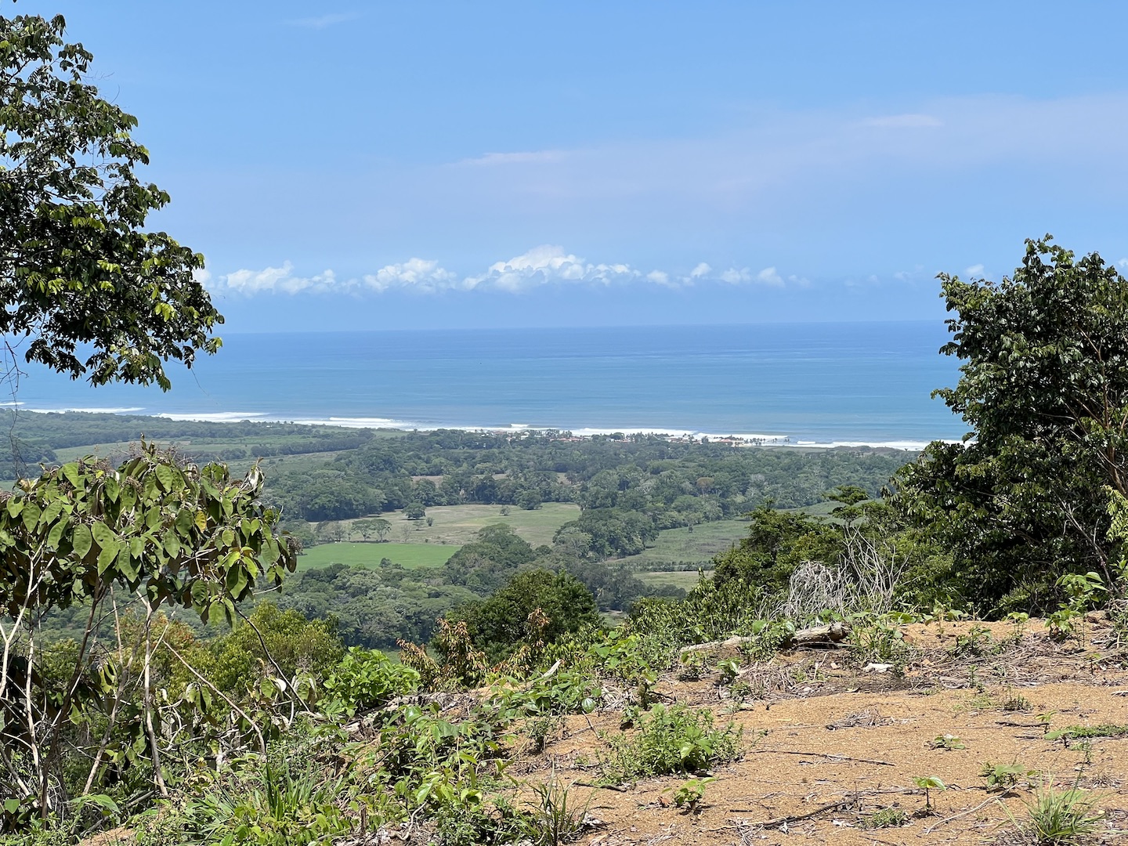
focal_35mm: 77
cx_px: 564
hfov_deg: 25.3
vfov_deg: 19.1
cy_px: 423
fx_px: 2509
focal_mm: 9
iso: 32
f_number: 2.8
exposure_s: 1/758
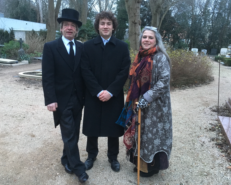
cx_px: 115
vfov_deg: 47.1
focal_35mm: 31
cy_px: 90
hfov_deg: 57.2
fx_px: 212
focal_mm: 4.15
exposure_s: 1/25
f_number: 2.2
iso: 200
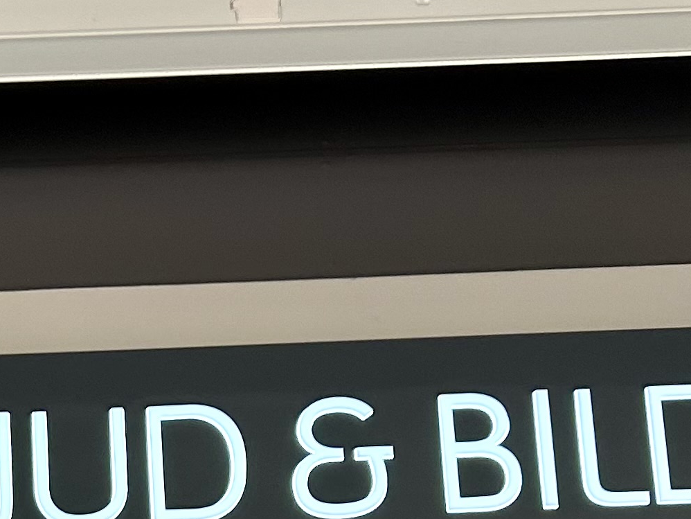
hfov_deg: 18.1
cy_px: 910
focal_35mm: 105
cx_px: -53
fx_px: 2097
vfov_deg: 12.9
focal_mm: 5.7
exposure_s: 1/100
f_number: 1.5
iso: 80
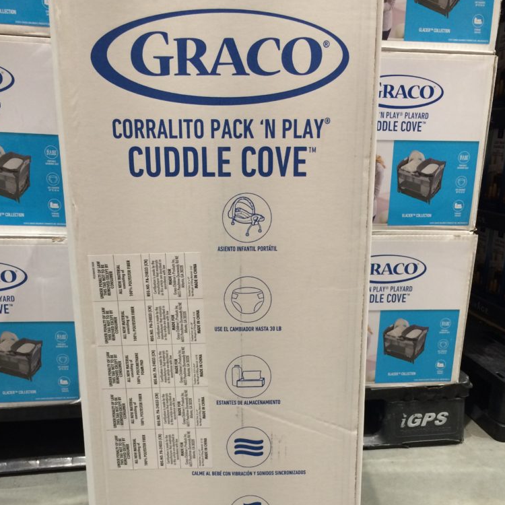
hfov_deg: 47.2
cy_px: 305
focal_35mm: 35
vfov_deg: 46.9
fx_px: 578
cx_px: 251
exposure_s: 1/33
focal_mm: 4.15
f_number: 2.2
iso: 160
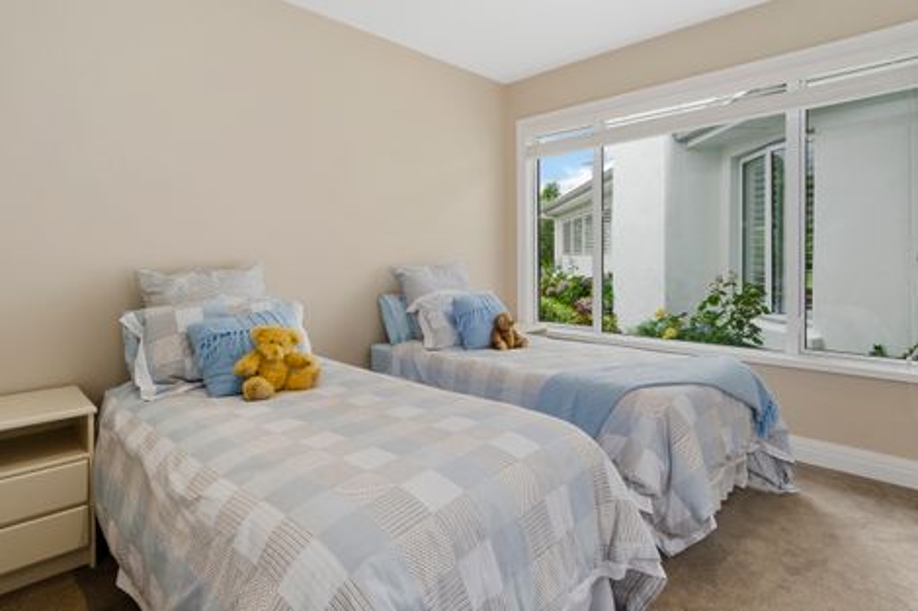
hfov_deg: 90.0
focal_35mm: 18
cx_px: 459
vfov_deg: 67.3
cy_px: 306
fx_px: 459
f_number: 11
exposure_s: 1/6
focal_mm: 12
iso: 200
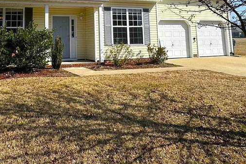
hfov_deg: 50.7
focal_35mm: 37
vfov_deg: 33.0
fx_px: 253
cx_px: 78
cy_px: 1
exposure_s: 1/2817
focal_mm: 2.22
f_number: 2.2
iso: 50
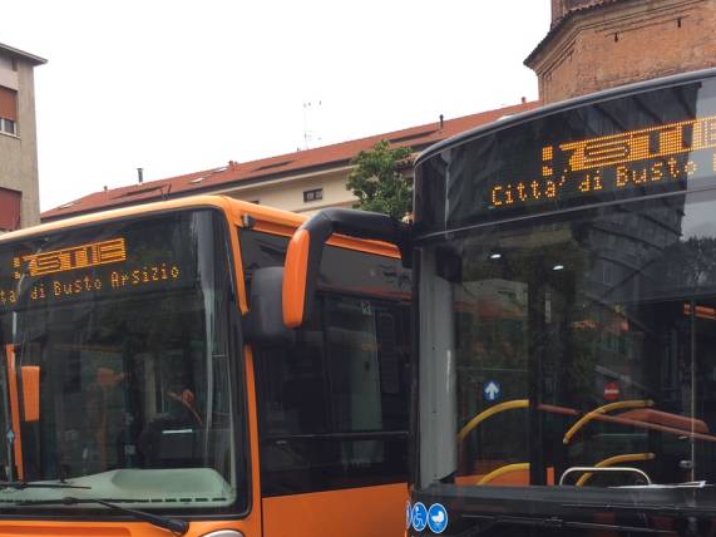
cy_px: 452
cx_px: 403
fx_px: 1075
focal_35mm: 52
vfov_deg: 27.3
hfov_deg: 36.8
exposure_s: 1/542
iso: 32
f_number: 2.2
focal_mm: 4.15
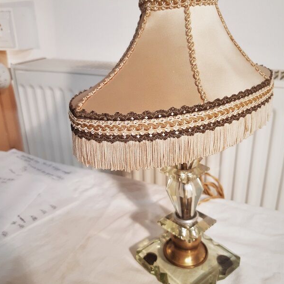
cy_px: 136
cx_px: 142
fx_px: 288
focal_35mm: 31
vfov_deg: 52.5
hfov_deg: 52.5
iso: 40
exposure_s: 1/50
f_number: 1.7
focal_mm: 3.93
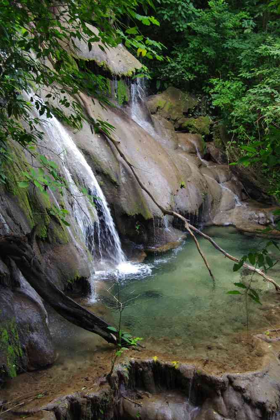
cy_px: 210
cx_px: 140
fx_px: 572
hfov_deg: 27.5
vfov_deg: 40.3
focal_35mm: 49
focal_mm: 32.5
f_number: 6.3
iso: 1600
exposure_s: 1/60
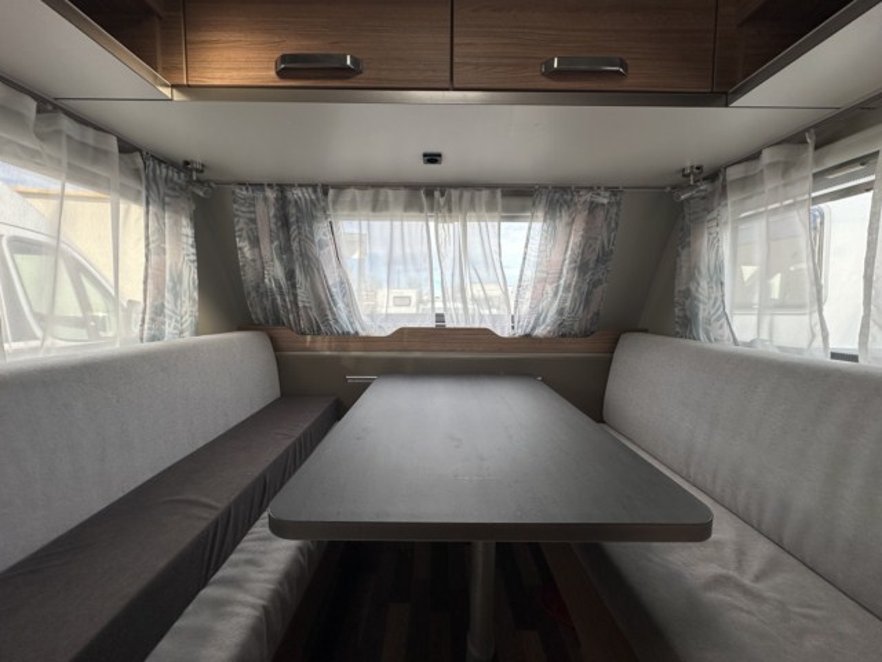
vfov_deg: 85.7
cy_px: 331
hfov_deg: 102.1
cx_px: 441
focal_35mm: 14
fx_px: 357
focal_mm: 2.22
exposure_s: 1/190
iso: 40
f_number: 2.2
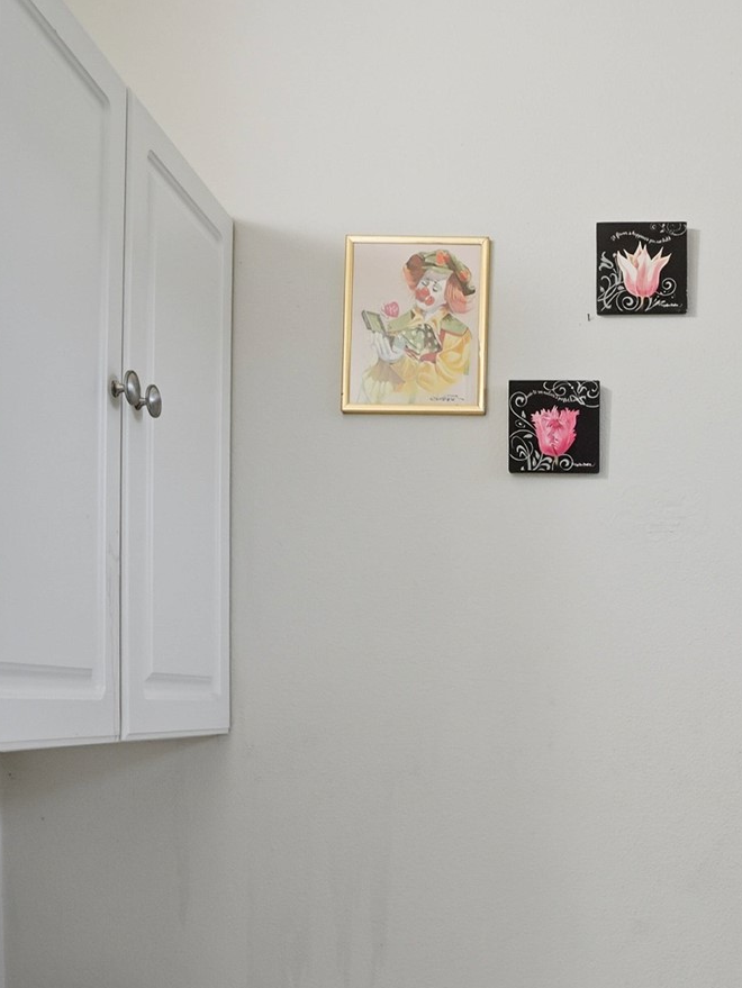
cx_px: 594
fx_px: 1085
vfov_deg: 46.4
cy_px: 793
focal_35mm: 38
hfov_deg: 36.5
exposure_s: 1/60
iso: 200
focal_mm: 16
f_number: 4
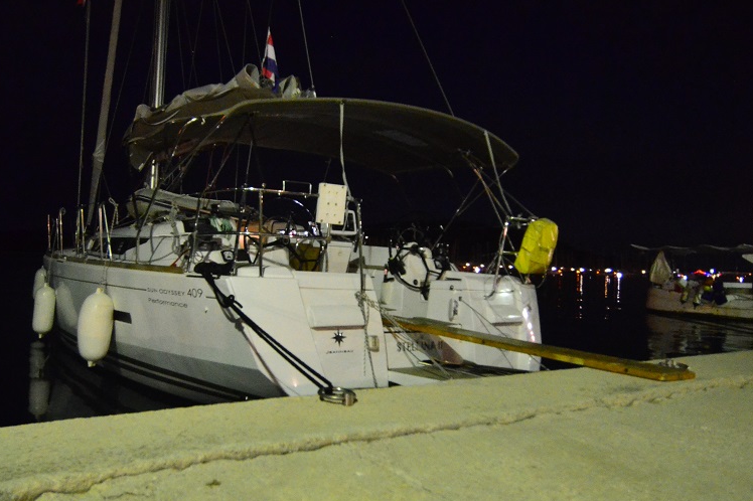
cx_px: 319
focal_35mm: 28
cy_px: 228
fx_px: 585
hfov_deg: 65.1
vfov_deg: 46.3
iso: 6400
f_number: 4
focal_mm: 14
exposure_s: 1/10
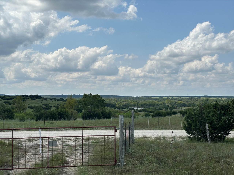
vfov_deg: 30.3
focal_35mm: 48
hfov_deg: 39.7
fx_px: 324
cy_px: 88
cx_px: 117
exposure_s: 1/7634
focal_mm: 6.86
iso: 64
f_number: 1.78
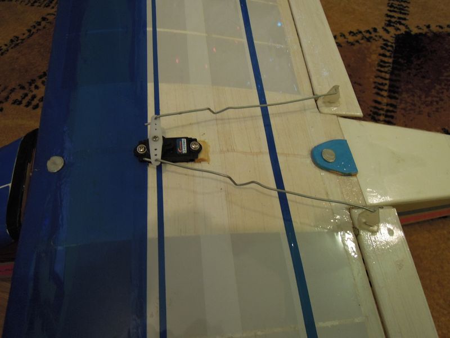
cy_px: 169
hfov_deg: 71.6
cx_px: 225
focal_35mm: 24
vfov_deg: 56.8
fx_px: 312
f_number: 2.8
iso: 400
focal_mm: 4.3
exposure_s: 1/20
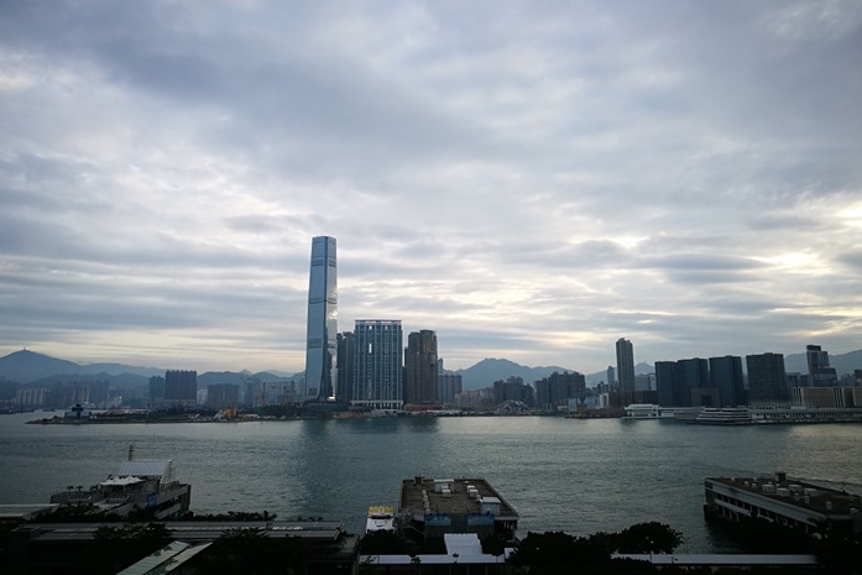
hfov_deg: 63.6
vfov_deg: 44.9
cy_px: 258
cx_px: 419
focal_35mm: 29
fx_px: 694
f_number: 2.2
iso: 50
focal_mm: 4.5
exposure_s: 1/264
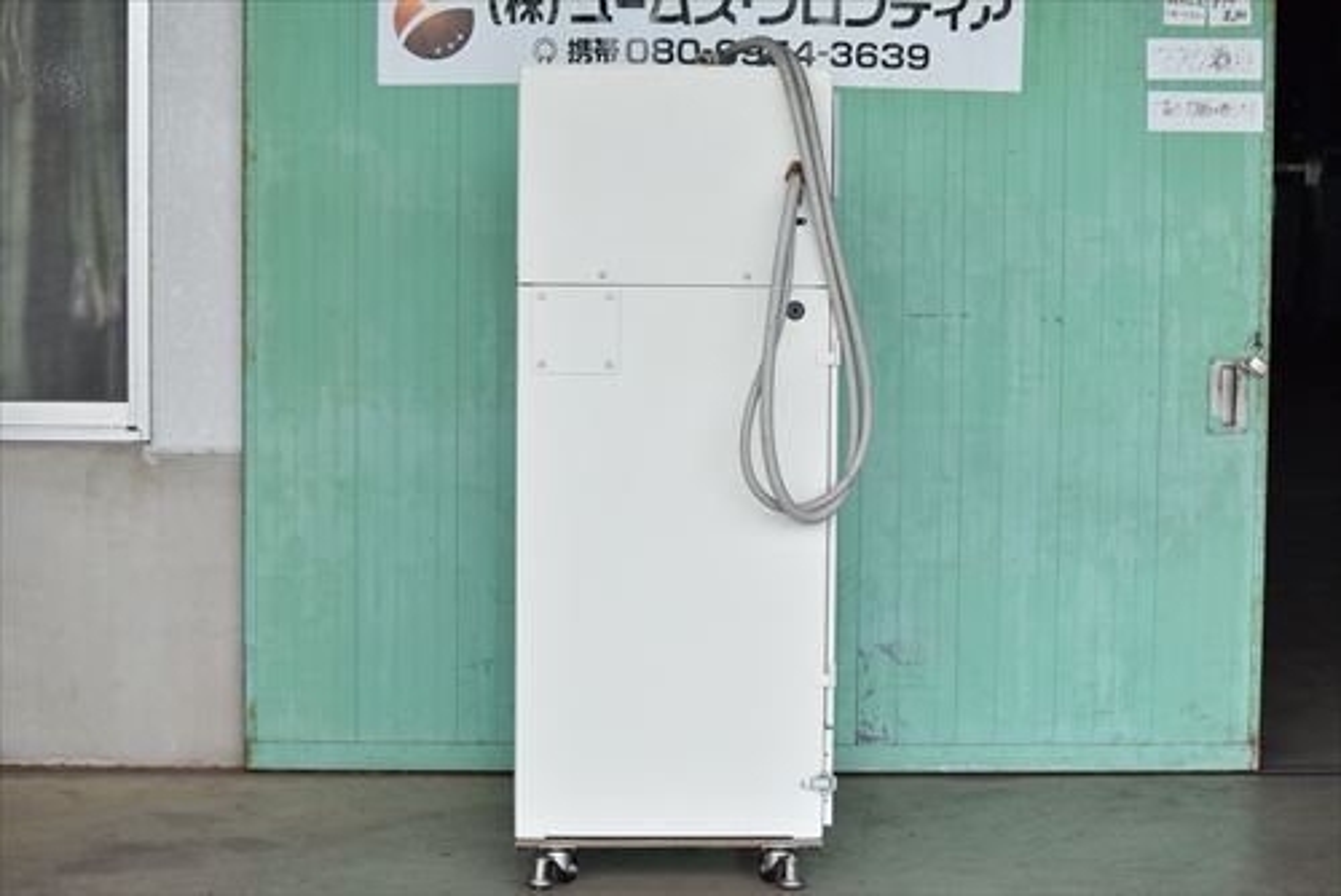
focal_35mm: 82
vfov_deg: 16.6
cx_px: 670
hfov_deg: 24.6
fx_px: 3075
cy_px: 448
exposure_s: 1/1600
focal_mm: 55
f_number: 6.3
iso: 1250
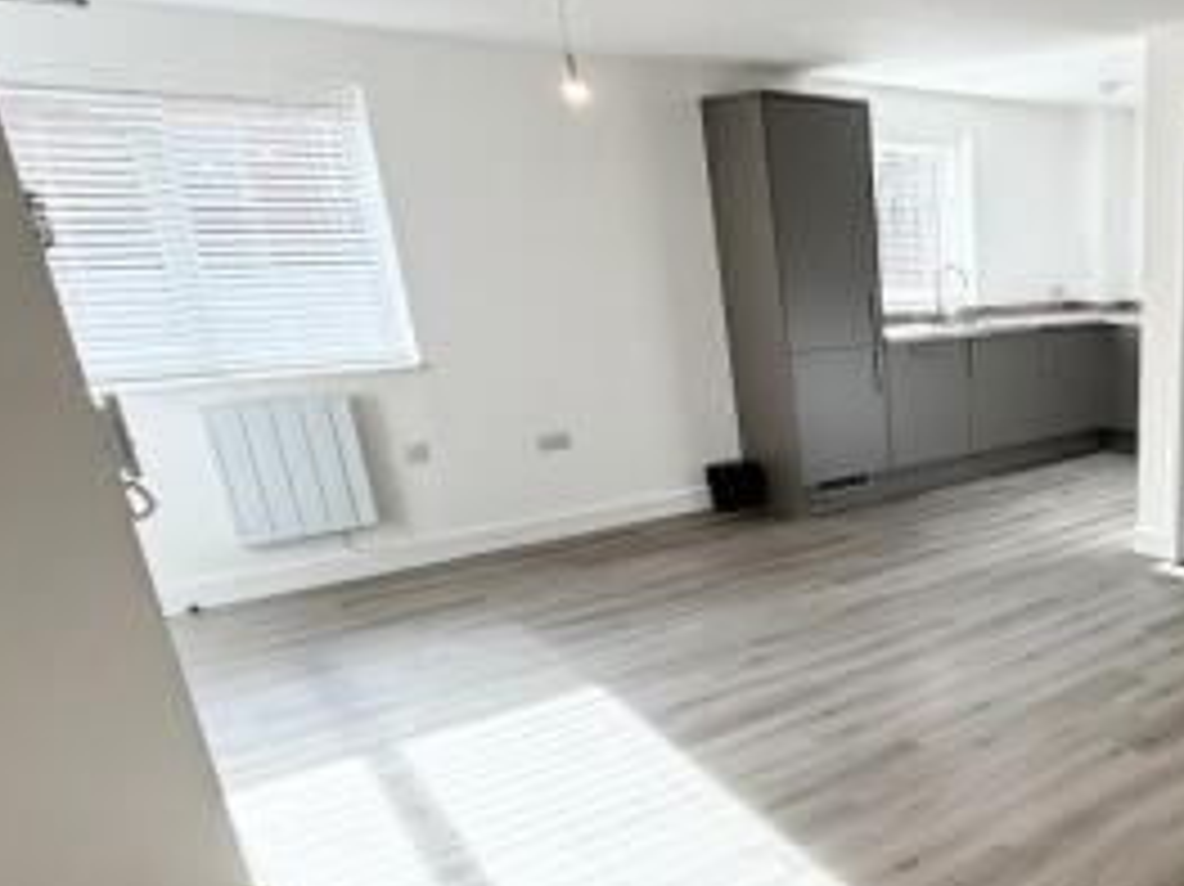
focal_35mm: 31
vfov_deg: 44.6
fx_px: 1060
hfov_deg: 50.2
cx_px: 1114
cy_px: 605
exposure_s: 1/131
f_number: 2.2
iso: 64
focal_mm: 2.22
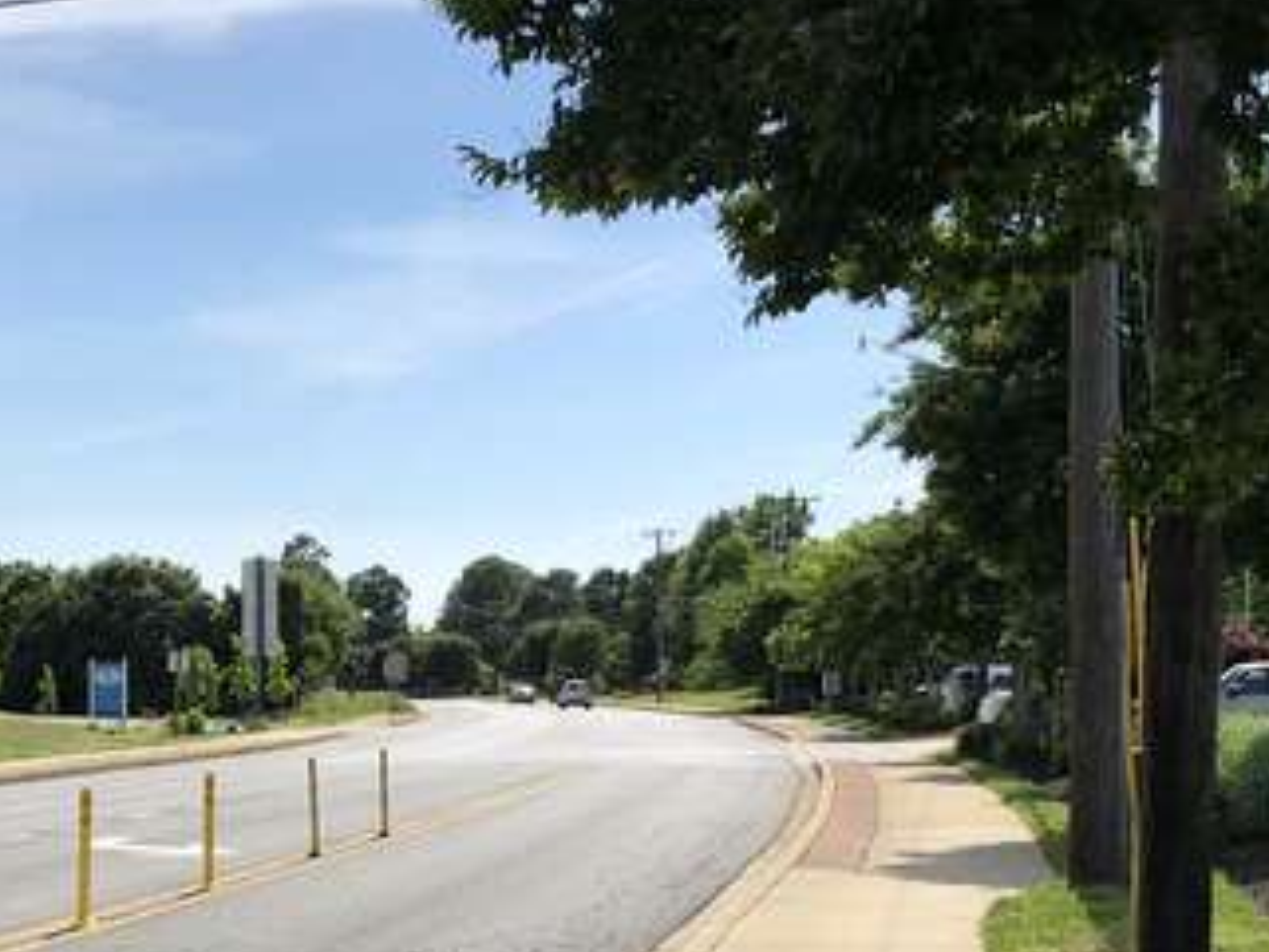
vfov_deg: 21.6
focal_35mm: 67
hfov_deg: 28.8
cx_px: 431
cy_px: 790
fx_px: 2457
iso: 25
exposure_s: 1/3247
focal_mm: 4
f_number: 1.8
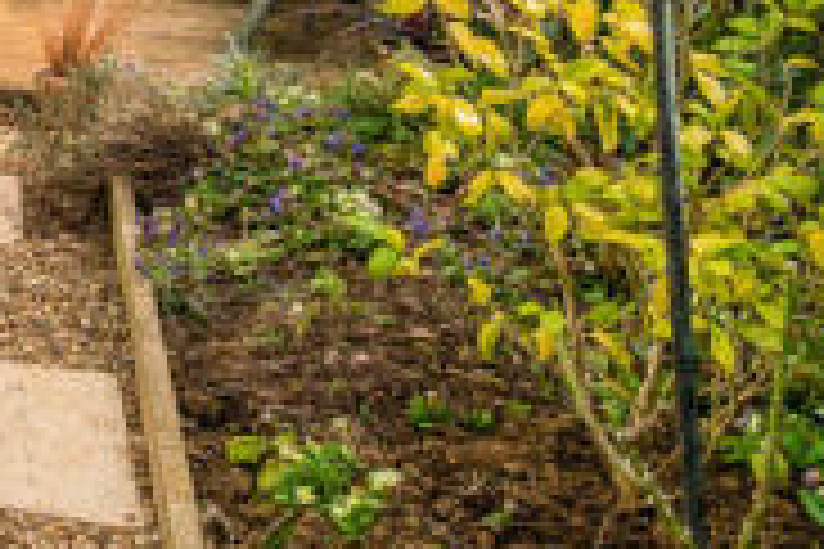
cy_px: -281
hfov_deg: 24.6
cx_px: -444
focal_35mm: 61
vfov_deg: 19.4
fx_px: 1396
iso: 400
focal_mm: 17
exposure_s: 1/640
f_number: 7.1
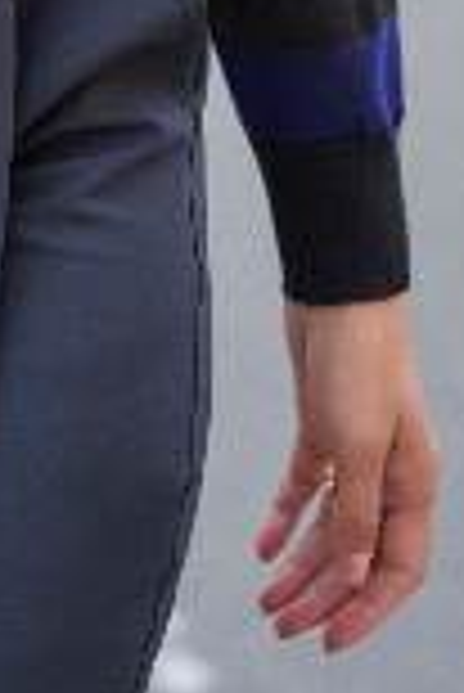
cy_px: -711
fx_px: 7175
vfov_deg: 5.4
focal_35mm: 372
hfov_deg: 3.7
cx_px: -5
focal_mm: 82
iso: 160
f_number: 2.8
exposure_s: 1/320
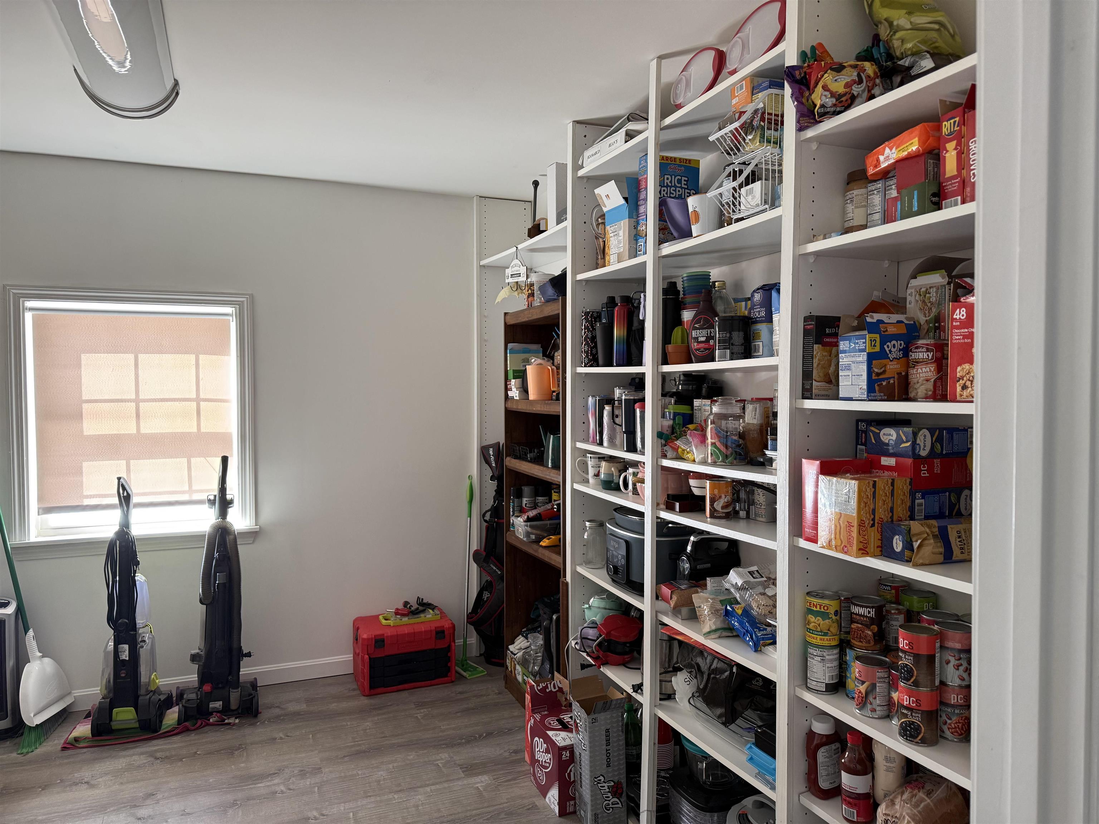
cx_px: 550
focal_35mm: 24
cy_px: 412
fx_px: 762
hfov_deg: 71.6
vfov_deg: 56.8
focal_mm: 6.76
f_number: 1.78
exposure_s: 1/95
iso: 200
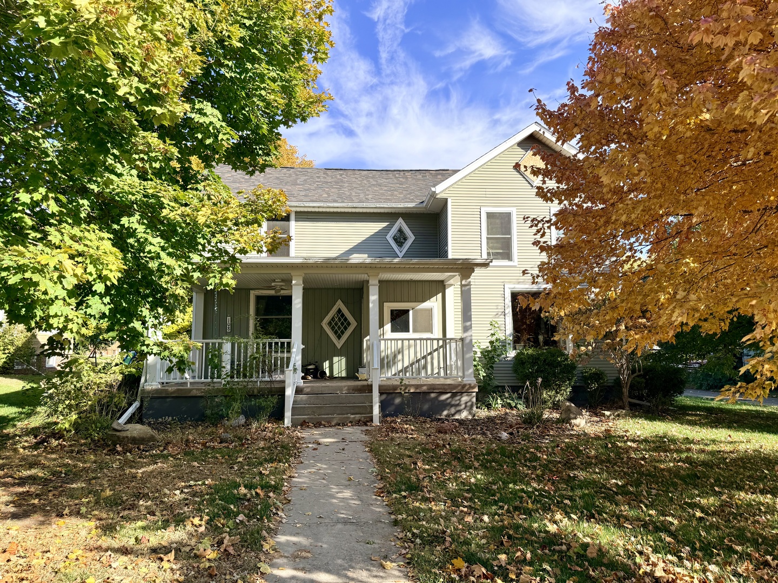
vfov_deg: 56.8
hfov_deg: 71.6
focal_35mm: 24
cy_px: 292
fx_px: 539
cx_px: 389
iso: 100
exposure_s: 1/2445
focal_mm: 6.76
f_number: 1.78
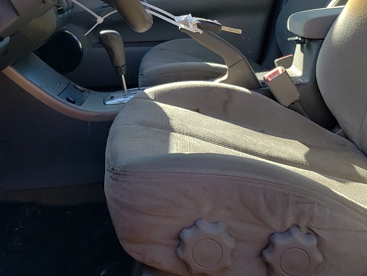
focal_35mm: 53
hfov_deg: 36.1
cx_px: 162
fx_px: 562
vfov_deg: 26.5
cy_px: 21
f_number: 1.5
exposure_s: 1/588
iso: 50
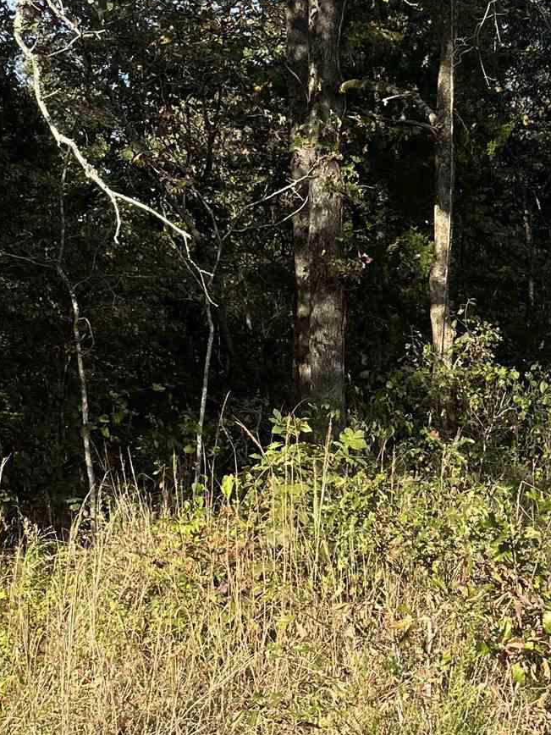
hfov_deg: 20.9
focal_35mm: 69
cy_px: 575
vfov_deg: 27.7
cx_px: 498
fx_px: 1464
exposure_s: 1/1536
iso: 50
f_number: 1.6
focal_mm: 5.1
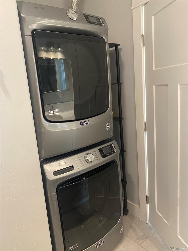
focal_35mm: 26
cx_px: 94
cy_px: 126
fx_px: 188
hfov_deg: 53.1
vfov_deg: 67.3
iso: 250
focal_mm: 4.25
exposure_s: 1/60
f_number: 1.8
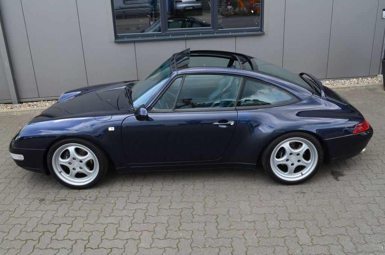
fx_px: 352
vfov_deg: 39.8
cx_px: 192
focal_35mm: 33
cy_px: 128
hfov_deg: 57.3
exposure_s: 1/60
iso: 360
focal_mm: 22
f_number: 10
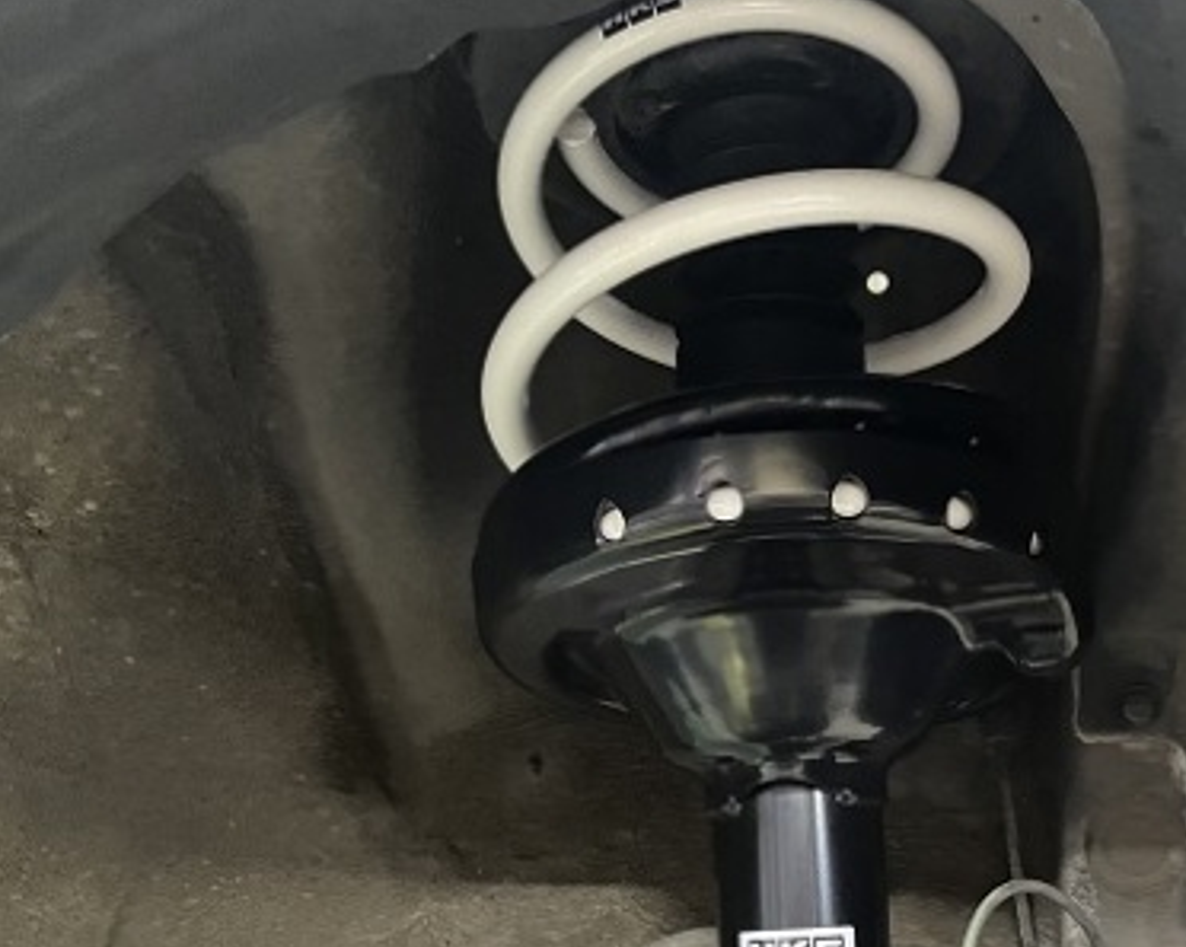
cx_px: 838
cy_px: 708
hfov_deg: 42.0
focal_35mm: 43
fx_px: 1508
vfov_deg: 34.1
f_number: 1.6
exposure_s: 1/30
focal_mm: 4.2
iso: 1000
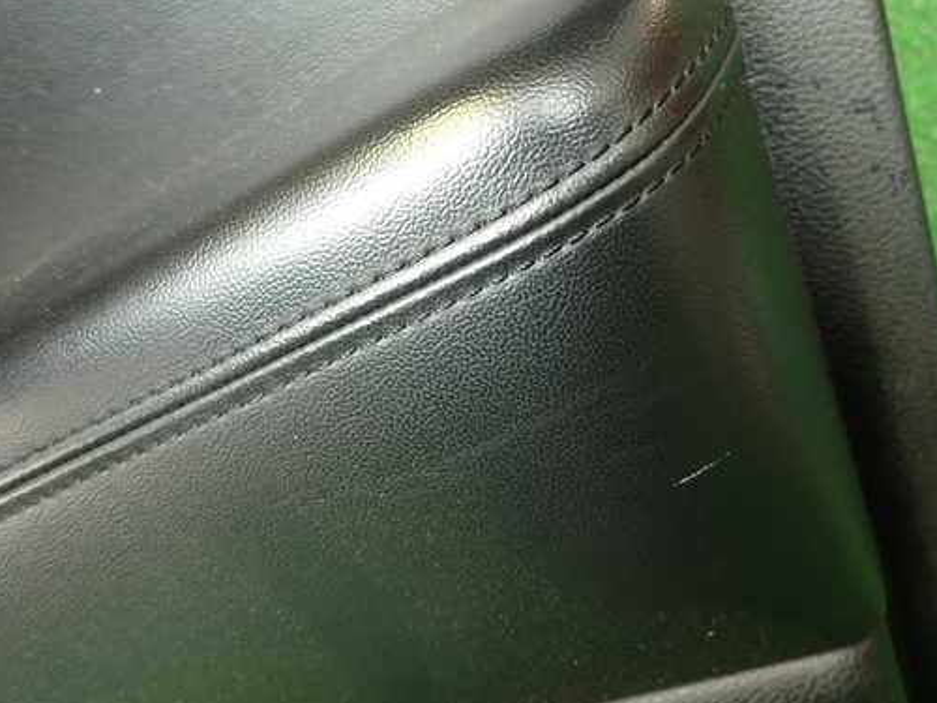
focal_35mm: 30
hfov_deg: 59.5
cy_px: 358
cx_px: 555
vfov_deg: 46.8
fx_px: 812
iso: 400
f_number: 2
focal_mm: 4.5
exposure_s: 1/30
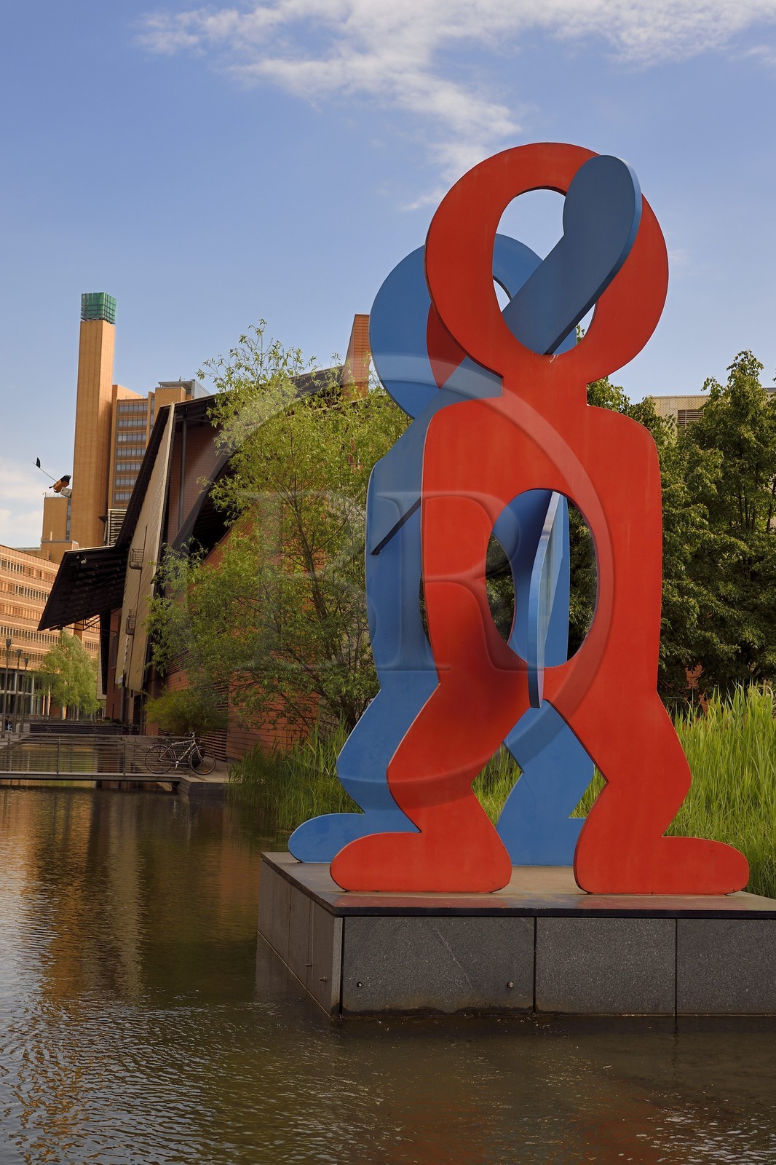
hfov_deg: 35.0
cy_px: 582
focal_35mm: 38
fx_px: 1229
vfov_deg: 50.7
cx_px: 388
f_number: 10
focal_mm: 38
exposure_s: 1/320
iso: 400
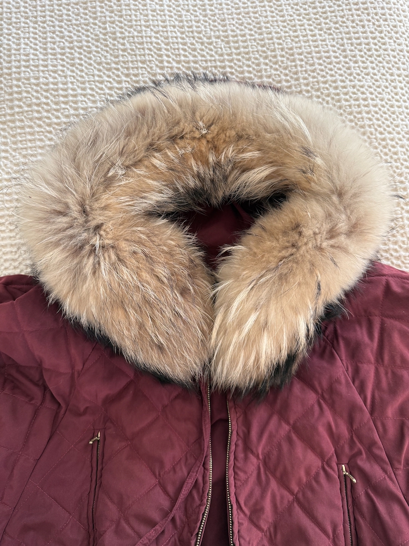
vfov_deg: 71.6
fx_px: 378
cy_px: 273
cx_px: 204
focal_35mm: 24
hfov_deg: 56.8
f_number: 1.78
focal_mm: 6.76
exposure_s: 1/121
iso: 100
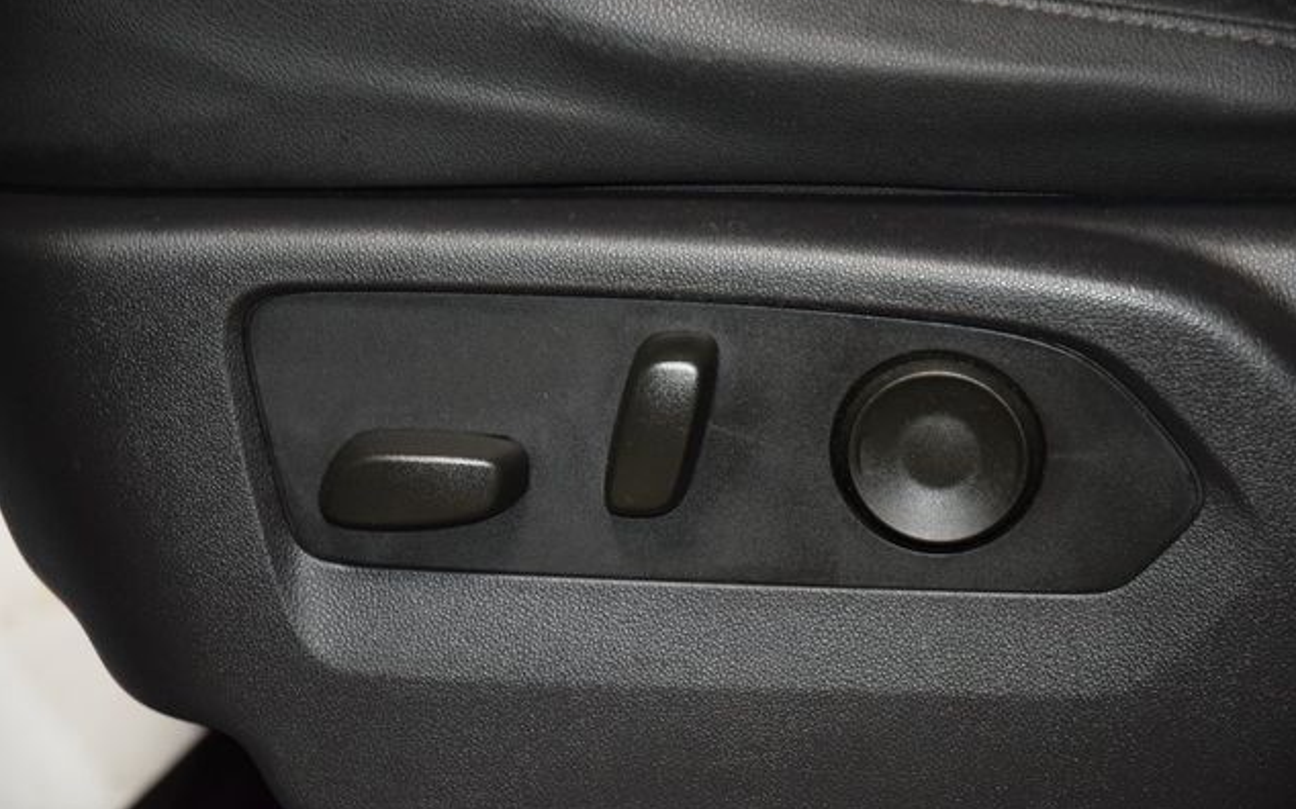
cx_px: 650
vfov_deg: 12.1
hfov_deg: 19.3
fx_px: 3814
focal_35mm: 108
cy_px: 403
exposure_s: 1/60
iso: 2500
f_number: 4.5
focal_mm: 70
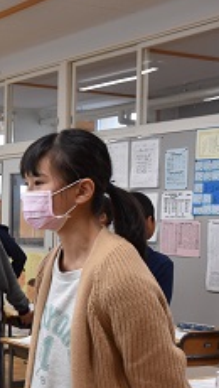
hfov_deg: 15.3
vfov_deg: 29.2
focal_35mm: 72
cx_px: -125
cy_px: 243
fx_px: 741
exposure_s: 1/100
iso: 800
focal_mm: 22
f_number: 5
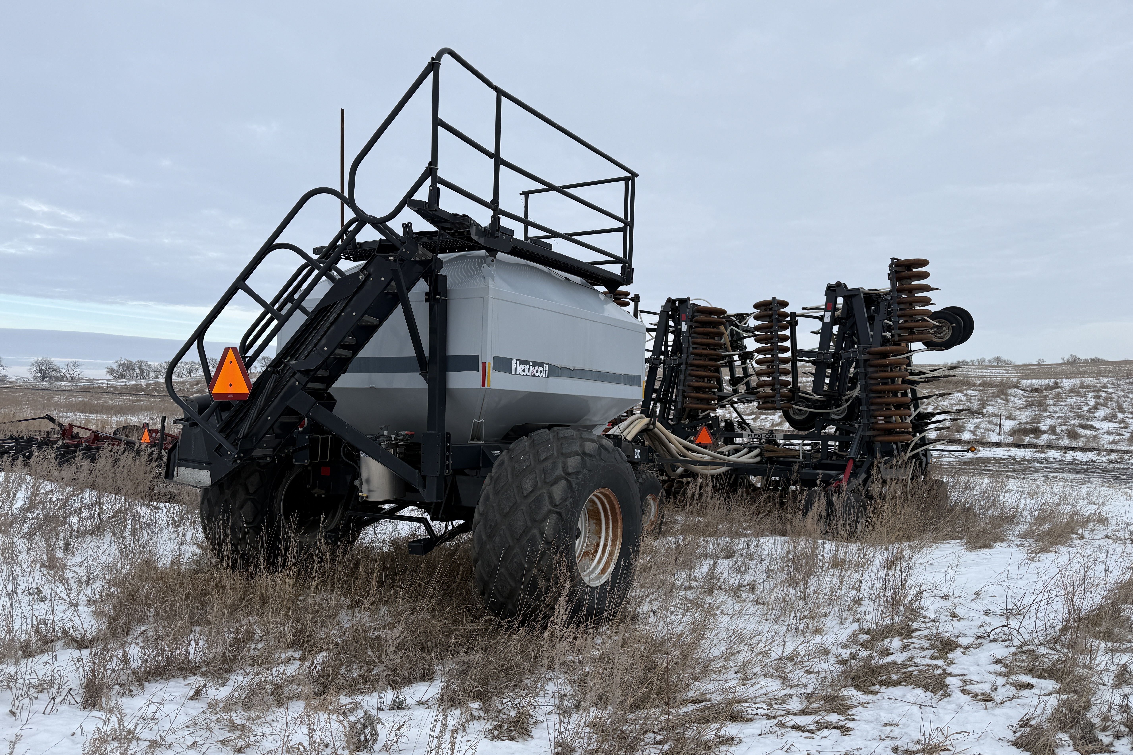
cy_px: 387
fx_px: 787
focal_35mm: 25
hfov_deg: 71.5
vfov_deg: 51.3
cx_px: 567
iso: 80
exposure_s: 1/1250
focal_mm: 6.76
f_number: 1.78
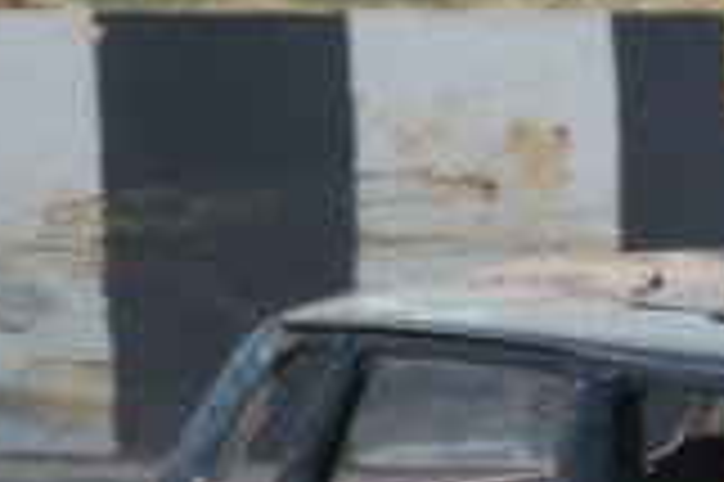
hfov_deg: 5.3
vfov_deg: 3.5
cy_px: 644
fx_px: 7795
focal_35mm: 388
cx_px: 1223
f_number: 5.3
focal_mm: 65
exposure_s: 1/800
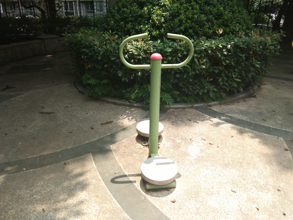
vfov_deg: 45.4
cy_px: 110
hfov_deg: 58.4
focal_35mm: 31
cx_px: 146
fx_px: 262
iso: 50
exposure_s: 1/325
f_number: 2.2
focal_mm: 3.69
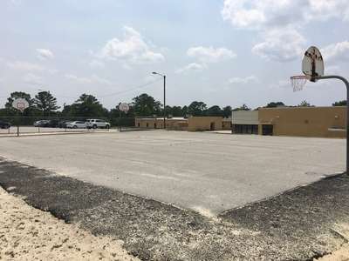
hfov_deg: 61.7
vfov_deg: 48.2
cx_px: 174
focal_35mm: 29
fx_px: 292
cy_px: 130
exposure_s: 1/3497
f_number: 2.2
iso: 25
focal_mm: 4.15
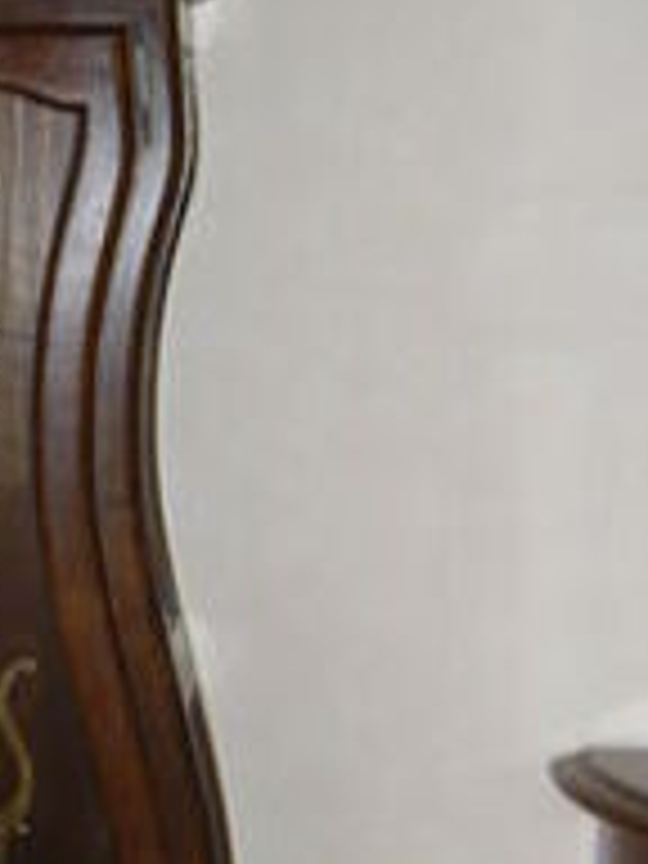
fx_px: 2496
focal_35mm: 100
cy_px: 634
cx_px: -36
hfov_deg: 14.5
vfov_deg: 19.5
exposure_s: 1/30
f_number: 2.9
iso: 125
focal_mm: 4.9
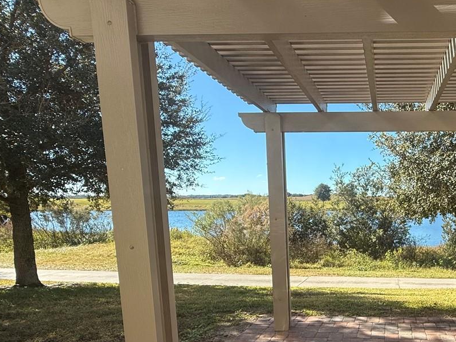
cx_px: 376
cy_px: 254
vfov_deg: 48.0
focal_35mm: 28
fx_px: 369
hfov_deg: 57.8
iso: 64
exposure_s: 1/694
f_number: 2.2
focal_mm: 2.22
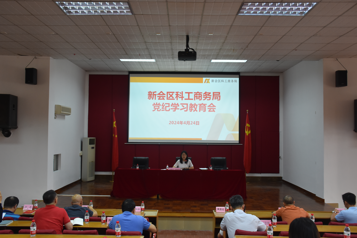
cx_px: 178
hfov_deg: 55.1
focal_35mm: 34
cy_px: 119
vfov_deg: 38.4
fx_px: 342
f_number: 4
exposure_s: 1/60
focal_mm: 23
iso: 800
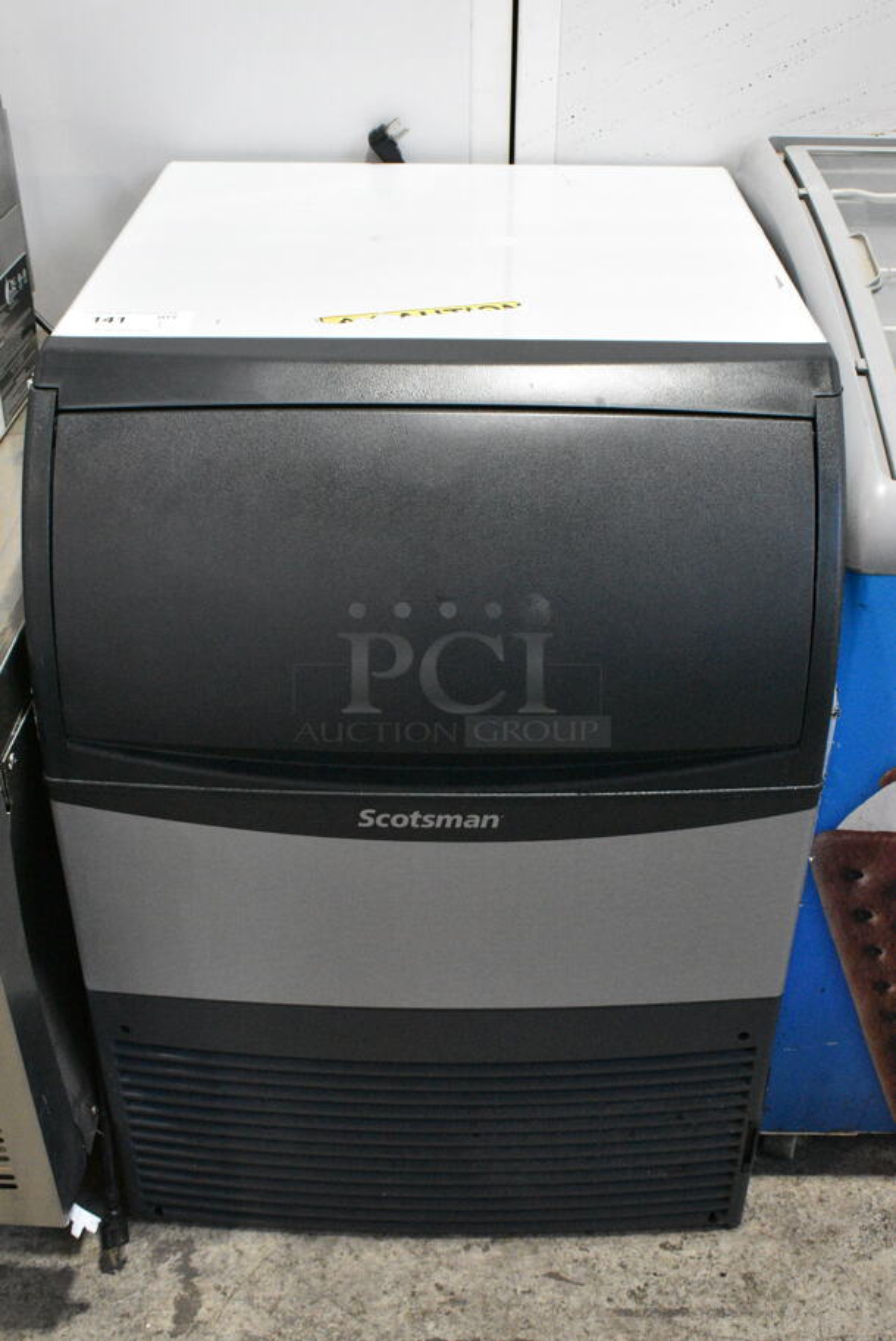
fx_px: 1454
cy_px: 670
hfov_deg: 34.3
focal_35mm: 39
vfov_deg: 49.5
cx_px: 448
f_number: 10
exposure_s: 1/400
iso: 6400
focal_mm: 26
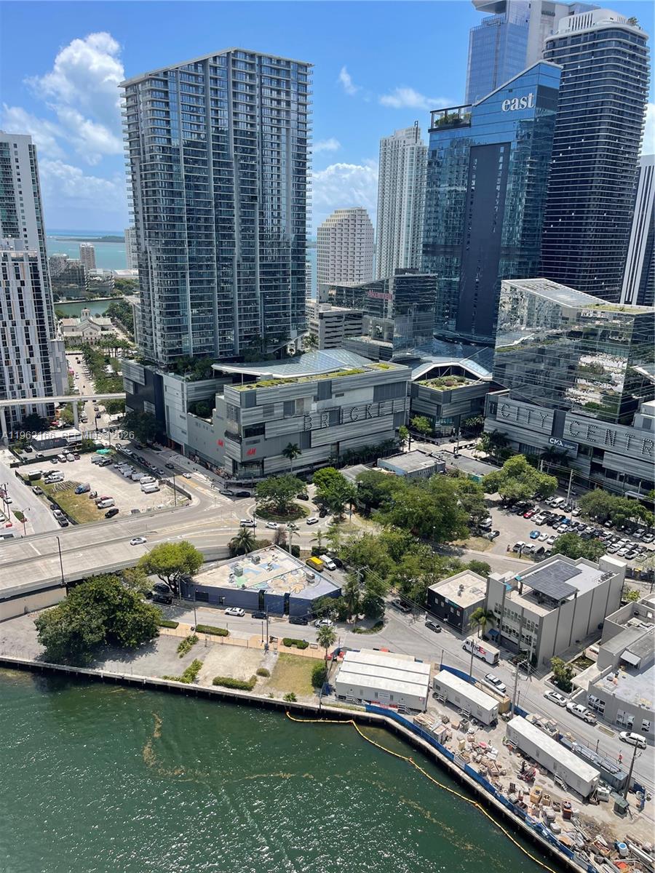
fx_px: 631
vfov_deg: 69.4
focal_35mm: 25
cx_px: 328
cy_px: 436
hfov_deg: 54.9
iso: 32
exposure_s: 1/4049
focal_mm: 5.1
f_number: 1.6
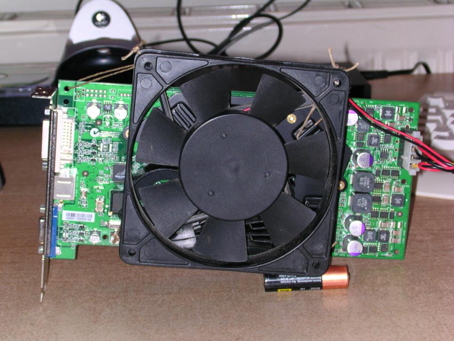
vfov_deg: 17.0
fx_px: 1141
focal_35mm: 87
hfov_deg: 22.5
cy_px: 170
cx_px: 227
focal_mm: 13.3
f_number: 4.3
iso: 100
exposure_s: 1/60
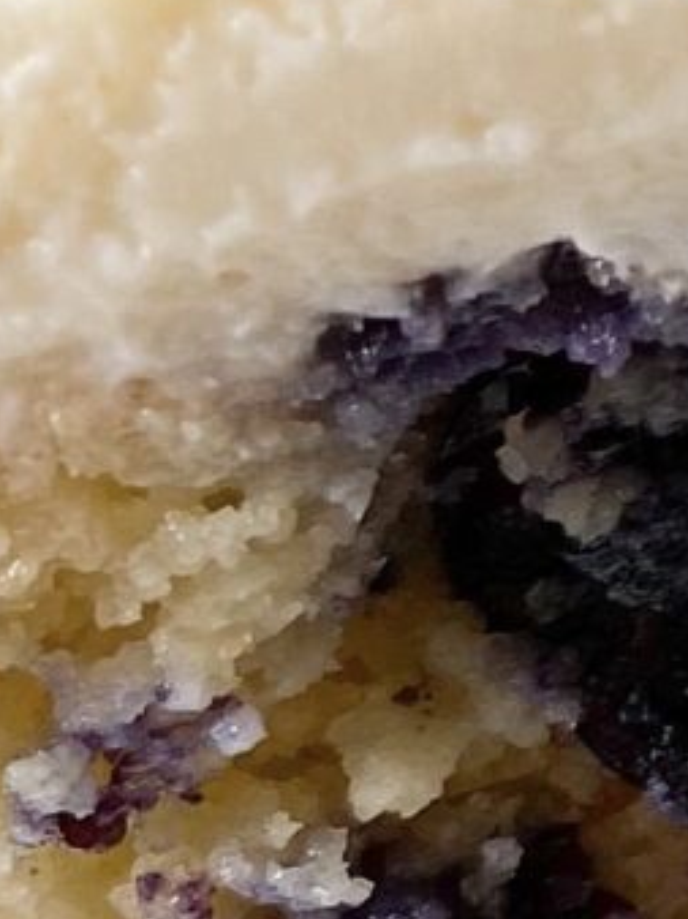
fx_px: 5227
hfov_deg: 6.4
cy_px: -209
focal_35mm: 197
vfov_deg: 9.9
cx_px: 2583
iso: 50
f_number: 1.8
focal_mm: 4.25
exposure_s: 1/120
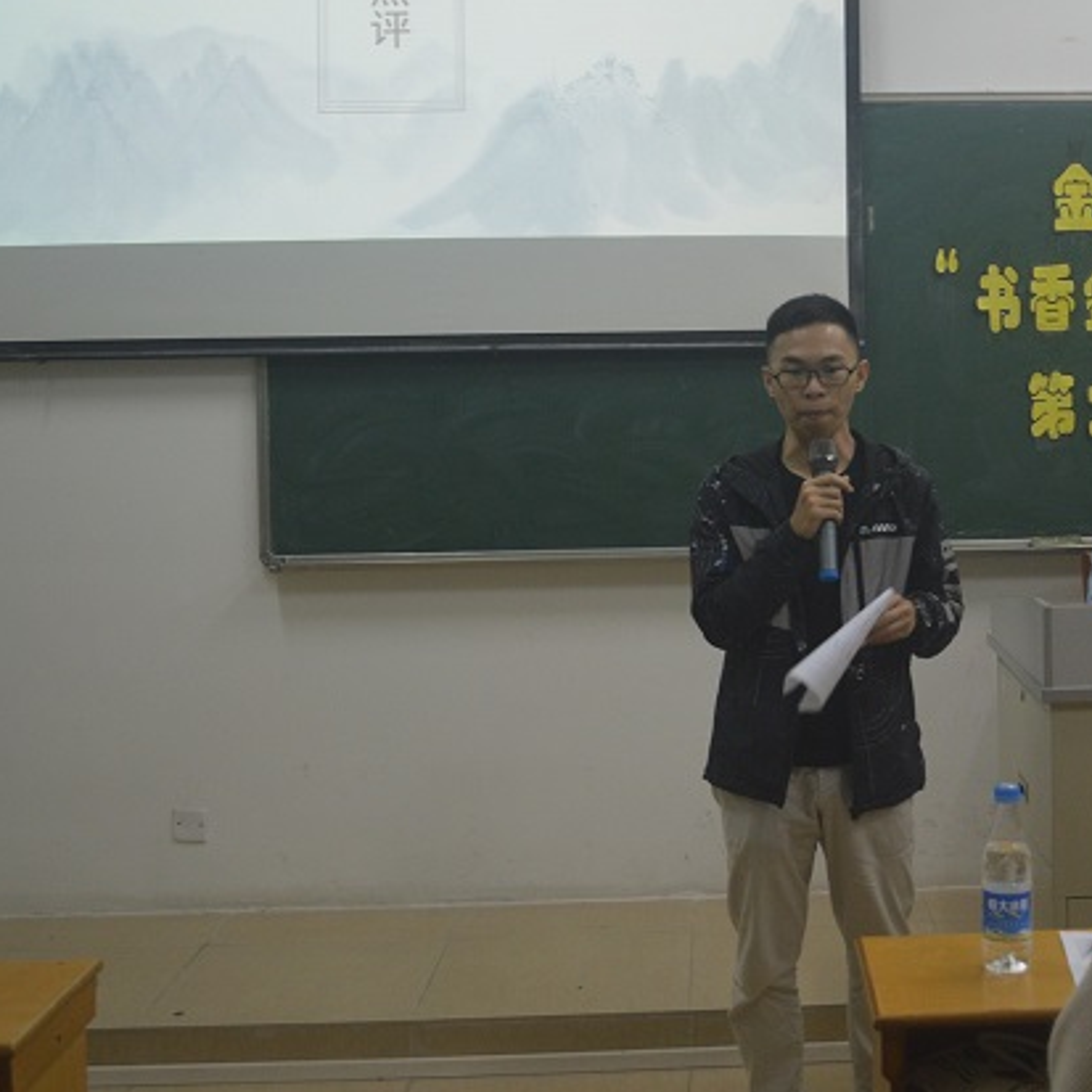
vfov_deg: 33.5
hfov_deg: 33.0
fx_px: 1785
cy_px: 317
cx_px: 880
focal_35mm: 50
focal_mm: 18
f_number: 3.5
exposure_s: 1/60
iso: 500
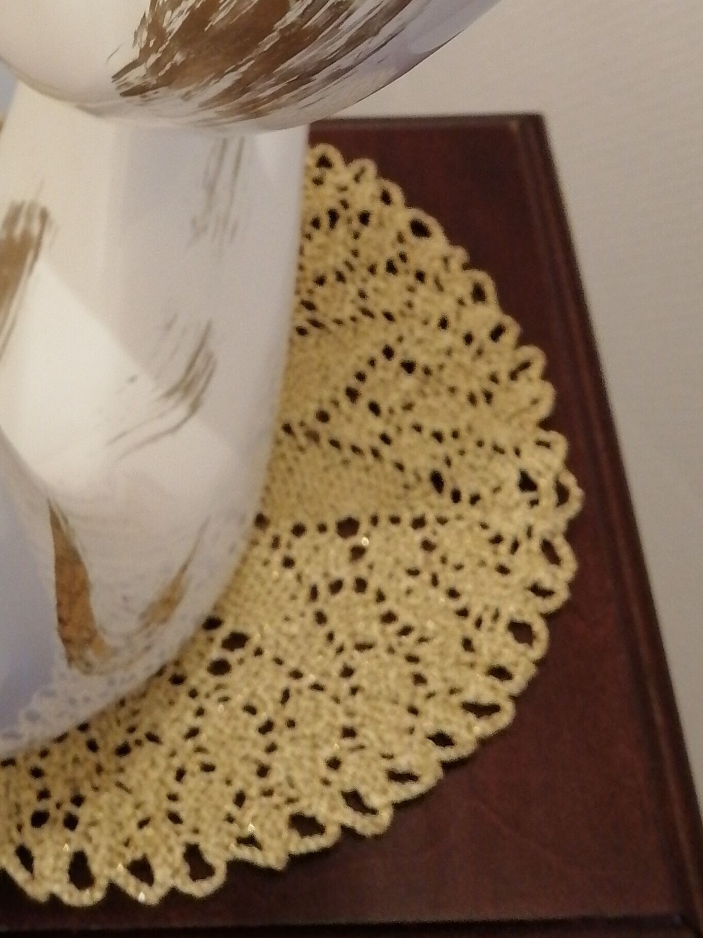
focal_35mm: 66
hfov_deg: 21.8
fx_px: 1787
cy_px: 2
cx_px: 99
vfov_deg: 27.7
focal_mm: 3.96
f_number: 1.8
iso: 400
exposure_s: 1/33.3
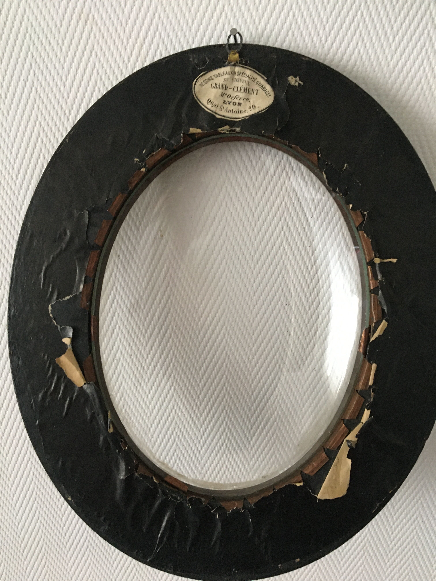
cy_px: 290
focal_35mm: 29
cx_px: 218
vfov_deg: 61.7
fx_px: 487
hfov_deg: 48.2
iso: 200
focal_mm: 4.15
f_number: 2.2
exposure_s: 1/20
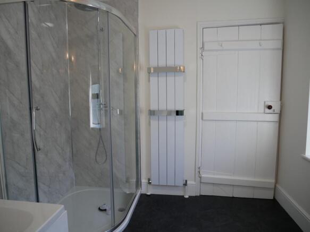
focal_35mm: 24
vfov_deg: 56.8
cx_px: 155
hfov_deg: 71.6
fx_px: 215
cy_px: 116
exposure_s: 1/60
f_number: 3.5
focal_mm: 12
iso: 200
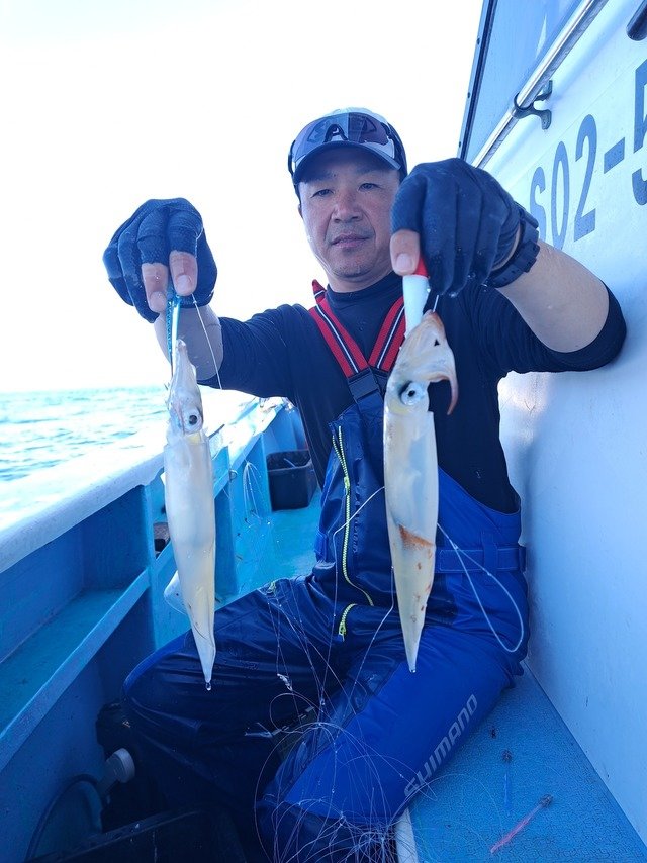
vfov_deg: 71.6
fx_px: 598
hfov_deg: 56.8
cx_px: 324
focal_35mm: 24
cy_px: 432
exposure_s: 1/100
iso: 50
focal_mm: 5.23
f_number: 1.8
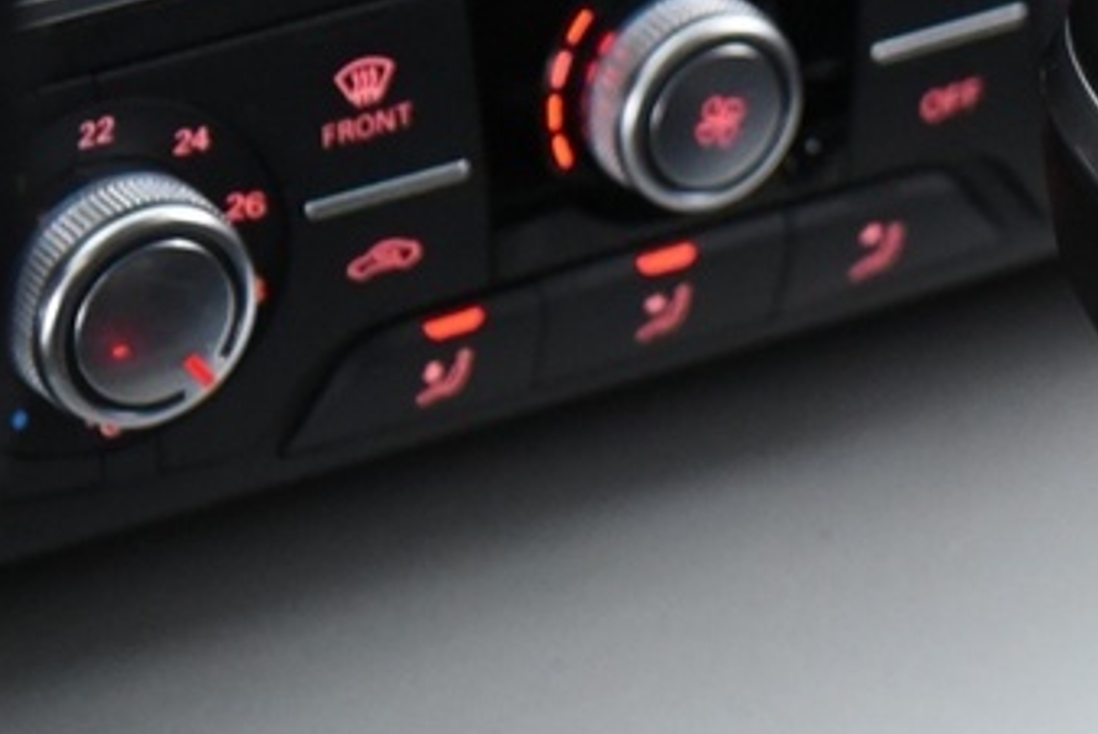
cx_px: 1468
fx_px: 9493
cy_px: 786
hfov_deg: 6.6
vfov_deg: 4.4
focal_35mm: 311
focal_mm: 65
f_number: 4
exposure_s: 1/20
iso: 4000
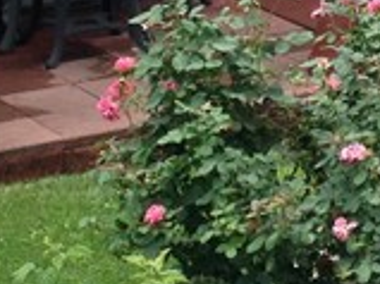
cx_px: 502
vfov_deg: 6.9
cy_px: -86
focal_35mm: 213
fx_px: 2336
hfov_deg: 9.1
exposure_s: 1/695
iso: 50
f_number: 2.4
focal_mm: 4.12
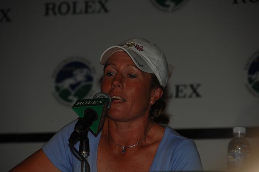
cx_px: 130
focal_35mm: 300
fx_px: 2156
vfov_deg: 4.6
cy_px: 86
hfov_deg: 6.9
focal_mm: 200
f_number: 5.6
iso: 200
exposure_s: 1/250
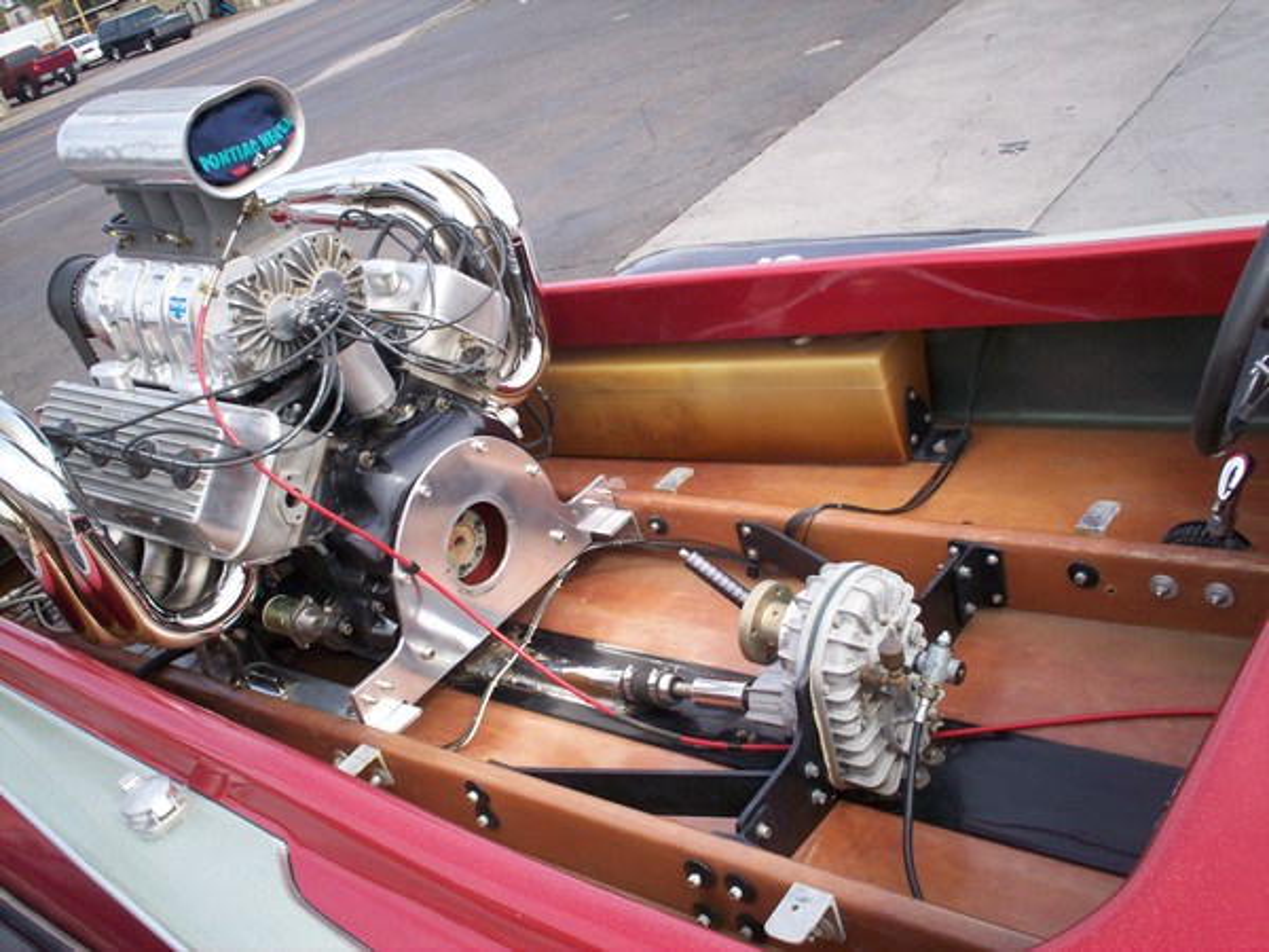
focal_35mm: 36
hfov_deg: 51.4
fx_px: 1320
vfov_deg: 39.7
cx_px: 634
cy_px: 476
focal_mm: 6
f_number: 4.5
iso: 100
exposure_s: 1/198
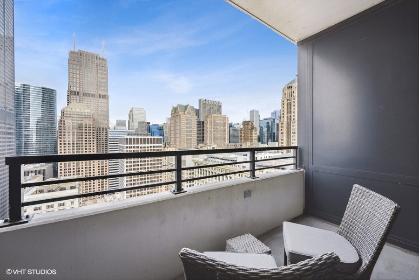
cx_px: 210
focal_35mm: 14
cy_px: 140
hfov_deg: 104.3
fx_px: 163
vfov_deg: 81.2
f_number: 9.5
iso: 200
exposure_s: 1/125
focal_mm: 14
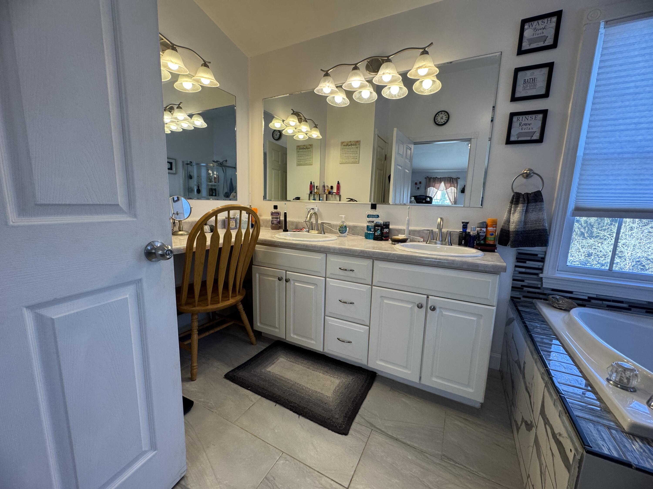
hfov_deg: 102.1
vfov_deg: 85.7
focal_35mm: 14
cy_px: 244
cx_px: 326
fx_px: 264
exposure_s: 1/120
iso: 160
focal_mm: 2.22
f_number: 2.2
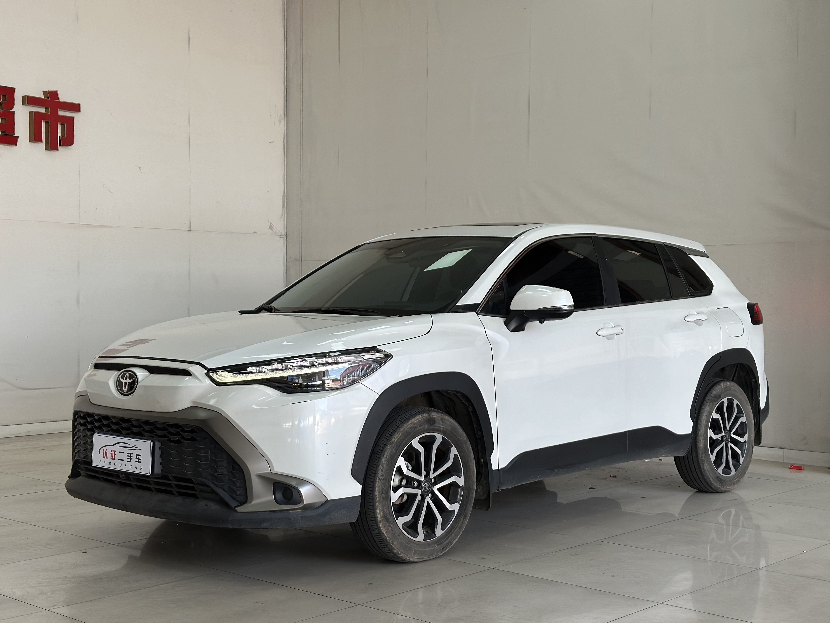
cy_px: 312
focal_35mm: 48
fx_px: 1151
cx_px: 415
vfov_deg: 30.3
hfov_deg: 39.7
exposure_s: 1/456
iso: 125
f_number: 1.78
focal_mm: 6.86
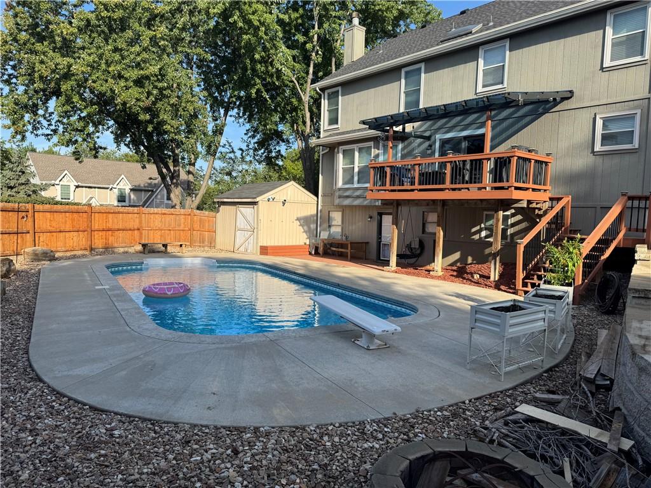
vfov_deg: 56.8
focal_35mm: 24
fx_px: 451
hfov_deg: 71.6
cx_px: 326
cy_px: 244
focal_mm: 6.76
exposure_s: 1/1488
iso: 80
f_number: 1.78
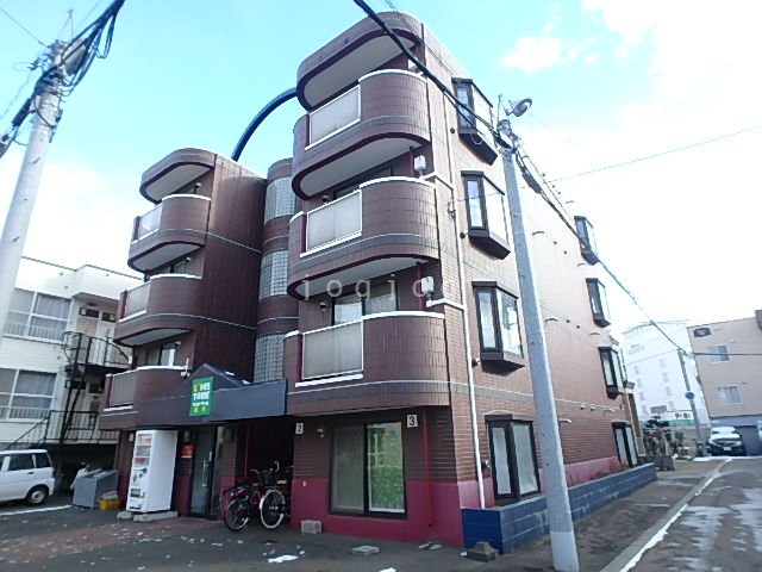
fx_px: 462
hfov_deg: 79.0
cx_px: 381
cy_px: 286
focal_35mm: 21
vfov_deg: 63.4
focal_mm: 3.7
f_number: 3.5
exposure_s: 1/250
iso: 125
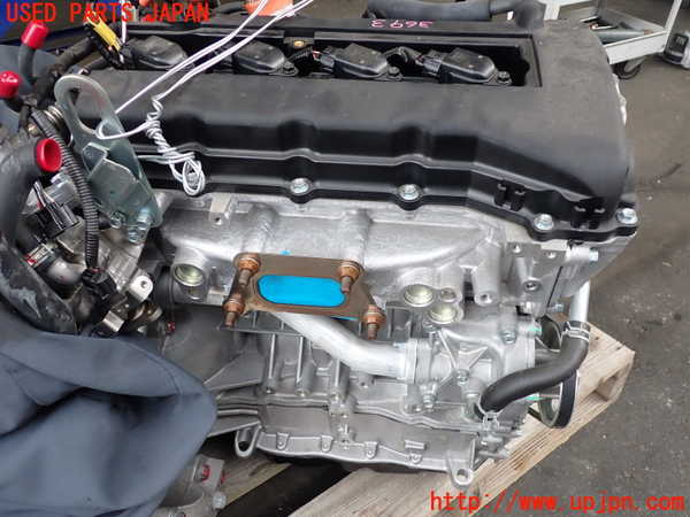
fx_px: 598
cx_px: 345
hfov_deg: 60.0
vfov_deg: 46.8
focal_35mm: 30
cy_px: 258
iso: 200
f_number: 2.3
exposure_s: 1/125
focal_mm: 5.4
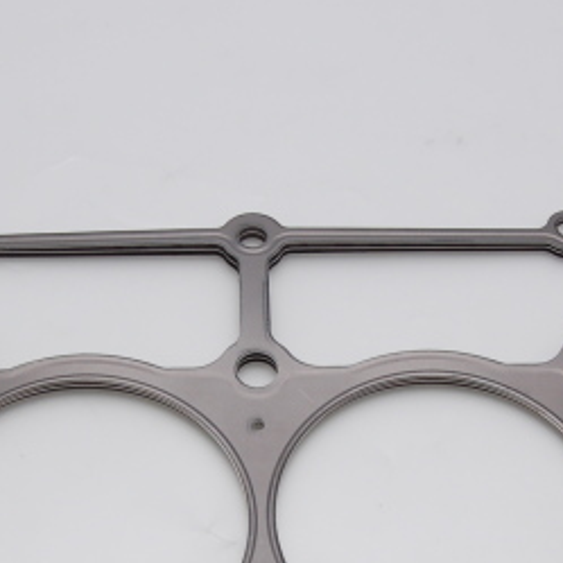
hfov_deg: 19.3
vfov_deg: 19.2
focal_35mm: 90
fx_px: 1656
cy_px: 408
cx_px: 271
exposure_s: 1/125
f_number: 11
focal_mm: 22
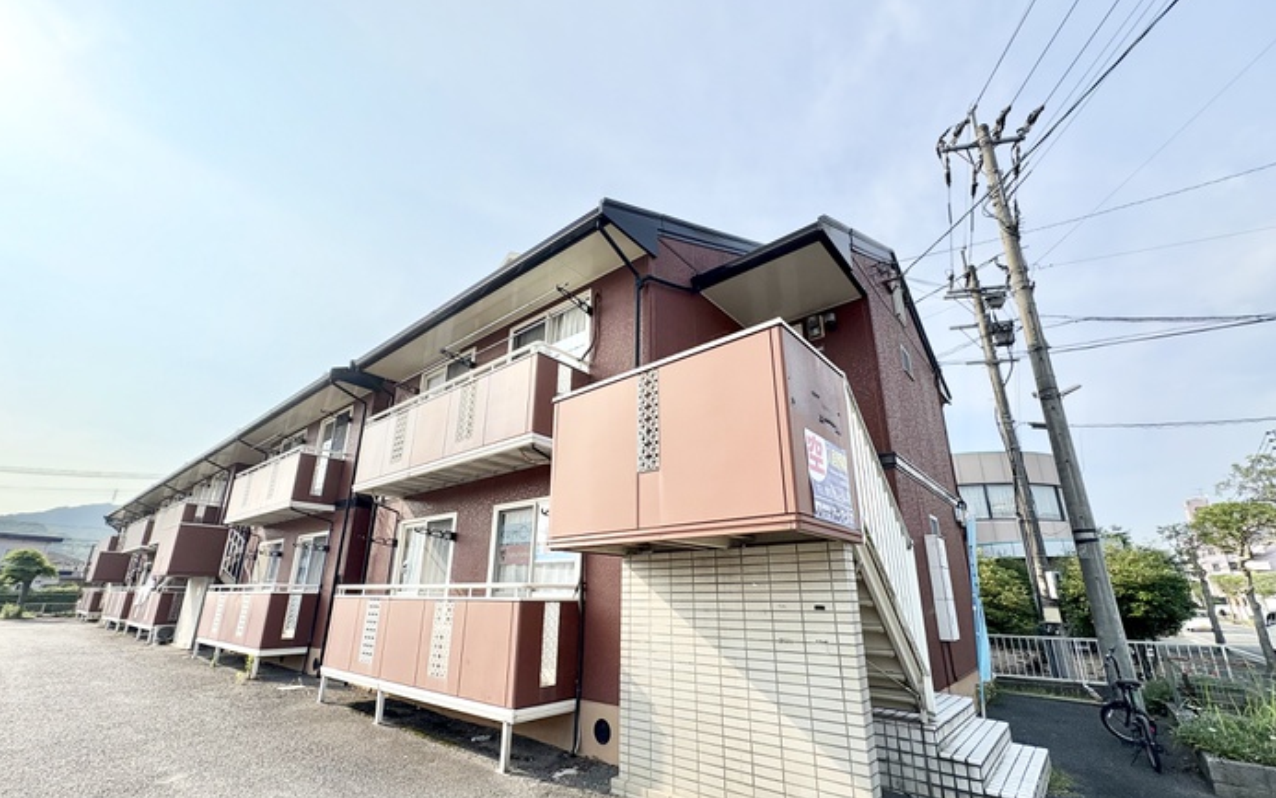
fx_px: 522
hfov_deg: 101.5
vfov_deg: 74.6
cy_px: 432
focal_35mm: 15
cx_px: 633
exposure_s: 1/1346
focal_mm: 2.22
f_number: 2.2
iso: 64
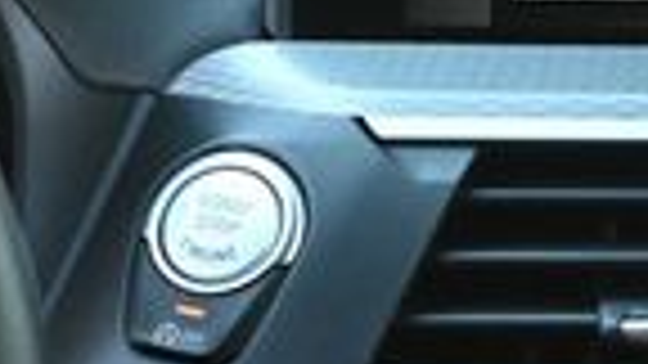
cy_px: 409
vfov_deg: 4.5
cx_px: 976
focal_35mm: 272
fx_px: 4679
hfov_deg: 7.8
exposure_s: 1/125
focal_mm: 39
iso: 2500
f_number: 5.6
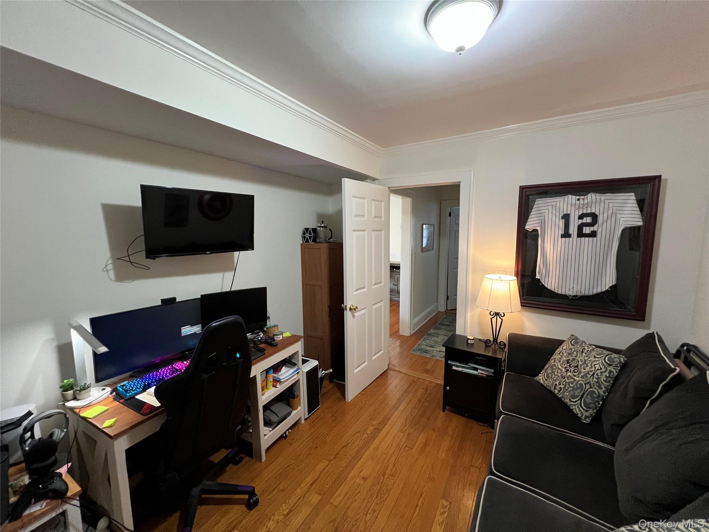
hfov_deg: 106.2
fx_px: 266
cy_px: 266
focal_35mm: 13
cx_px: 354
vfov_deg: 89.9
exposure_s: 1/42
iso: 320
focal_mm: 1.57
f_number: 1.8
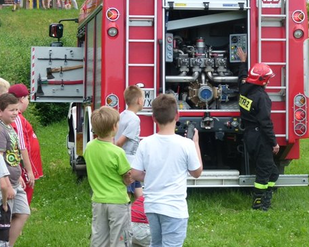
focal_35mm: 155
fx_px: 1418
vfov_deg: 10.0
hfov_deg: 12.4
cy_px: 83
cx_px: 220
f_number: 4
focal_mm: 20
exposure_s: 1/160
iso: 100
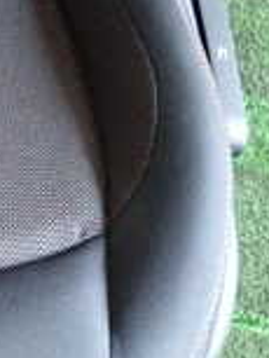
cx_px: -140
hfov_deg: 14.1
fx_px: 1014
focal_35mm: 98
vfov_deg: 19.9
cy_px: 89
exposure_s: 1/100
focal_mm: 4.5
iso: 1000
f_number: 2
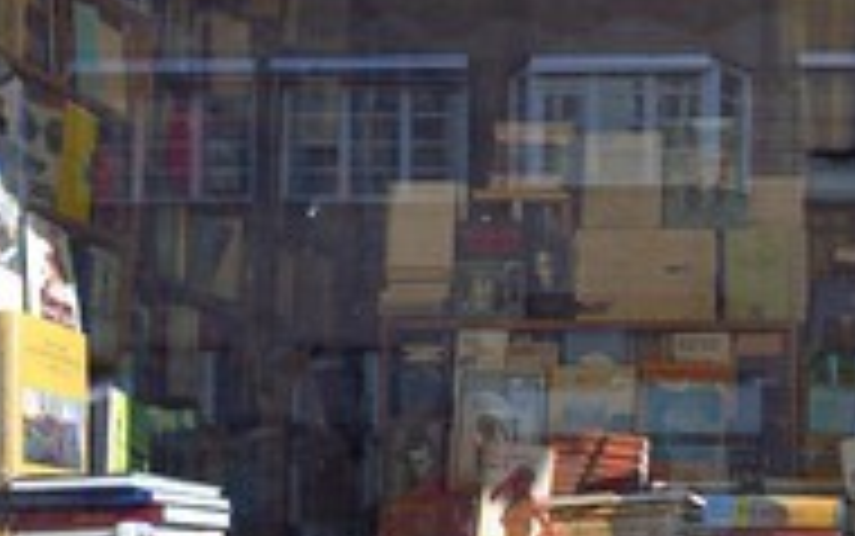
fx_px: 1469
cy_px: 477
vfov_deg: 20.3
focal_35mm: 63
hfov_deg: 31.0
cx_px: 765
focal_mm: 28
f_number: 4.5
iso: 200
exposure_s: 1/320
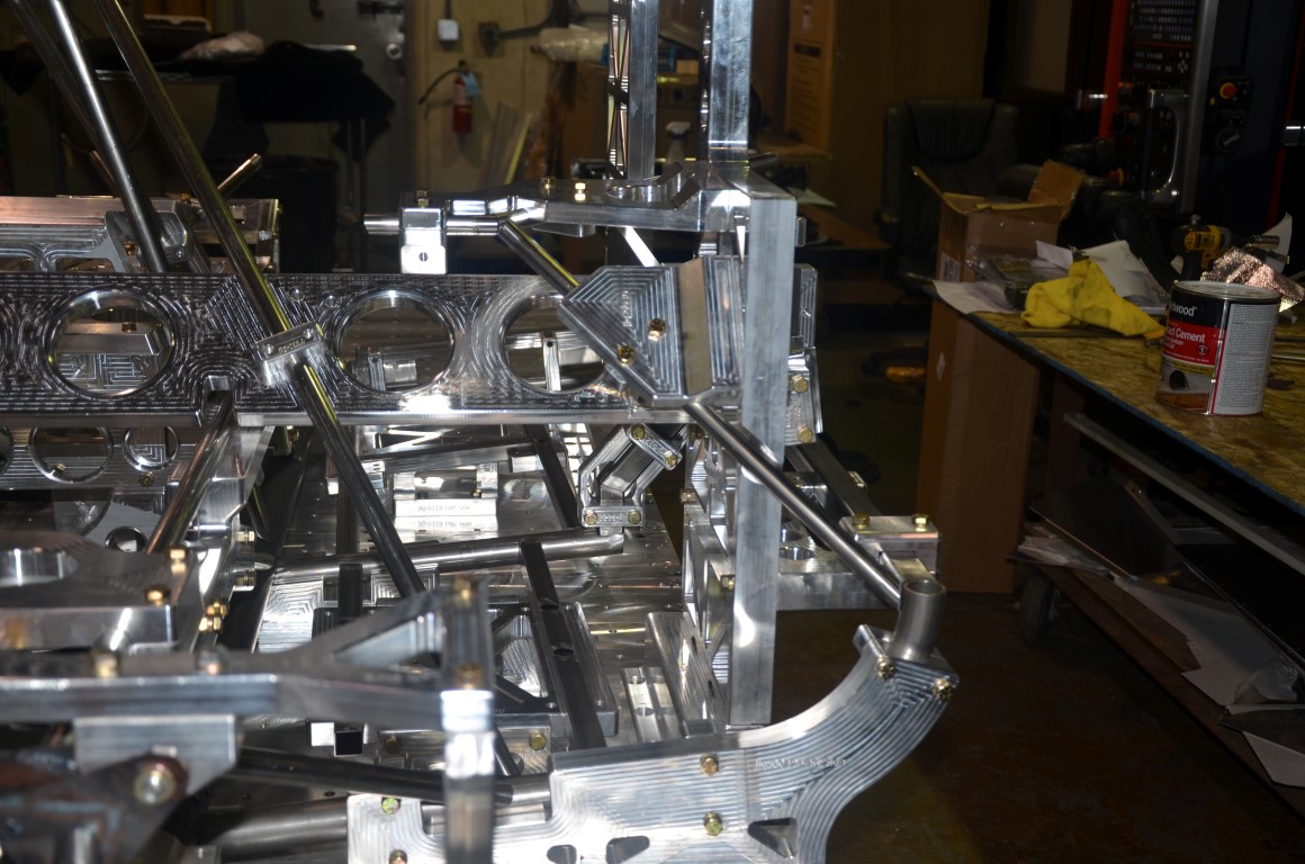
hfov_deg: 41.2
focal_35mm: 48
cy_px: 432
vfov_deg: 27.9
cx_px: 652
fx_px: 1736
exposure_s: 1/60
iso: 100
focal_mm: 32
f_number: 4.2
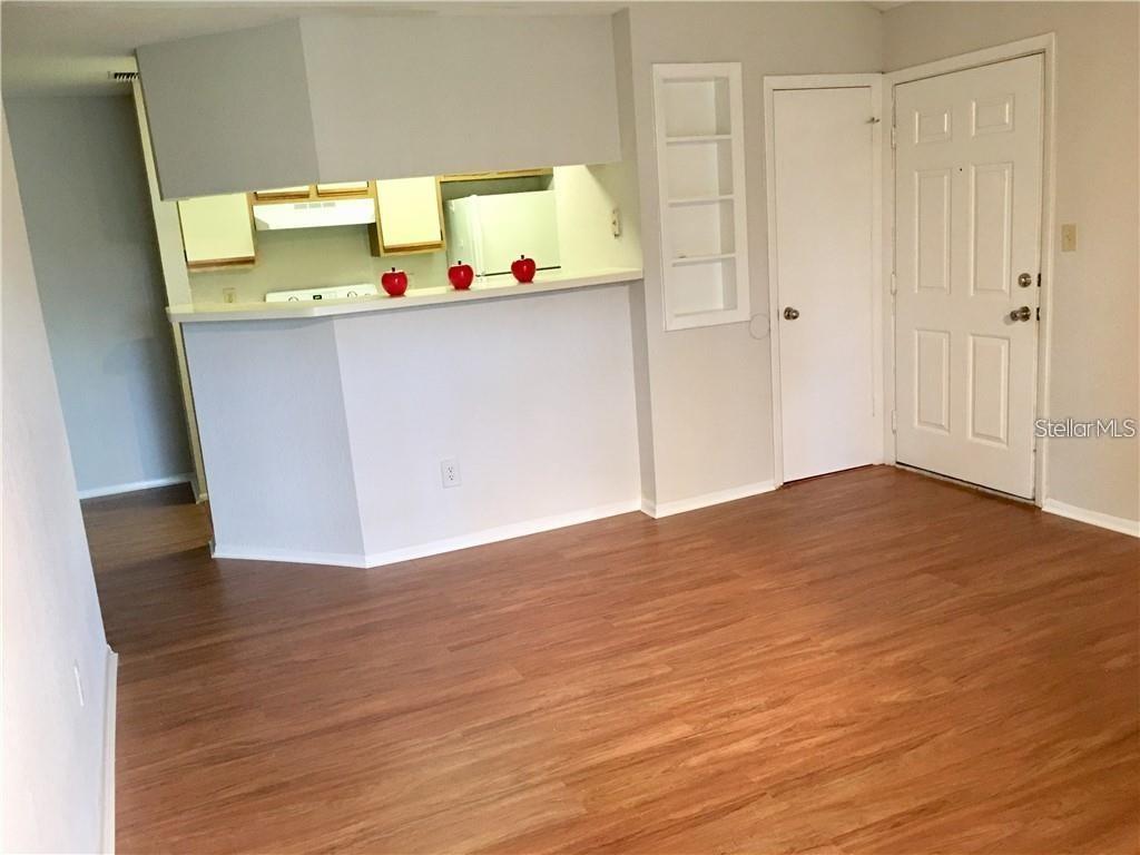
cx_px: 570
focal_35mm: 29
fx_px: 955
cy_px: 428
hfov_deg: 61.7
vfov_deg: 48.2
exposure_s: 1/15
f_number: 2.2
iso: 100
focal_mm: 4.15
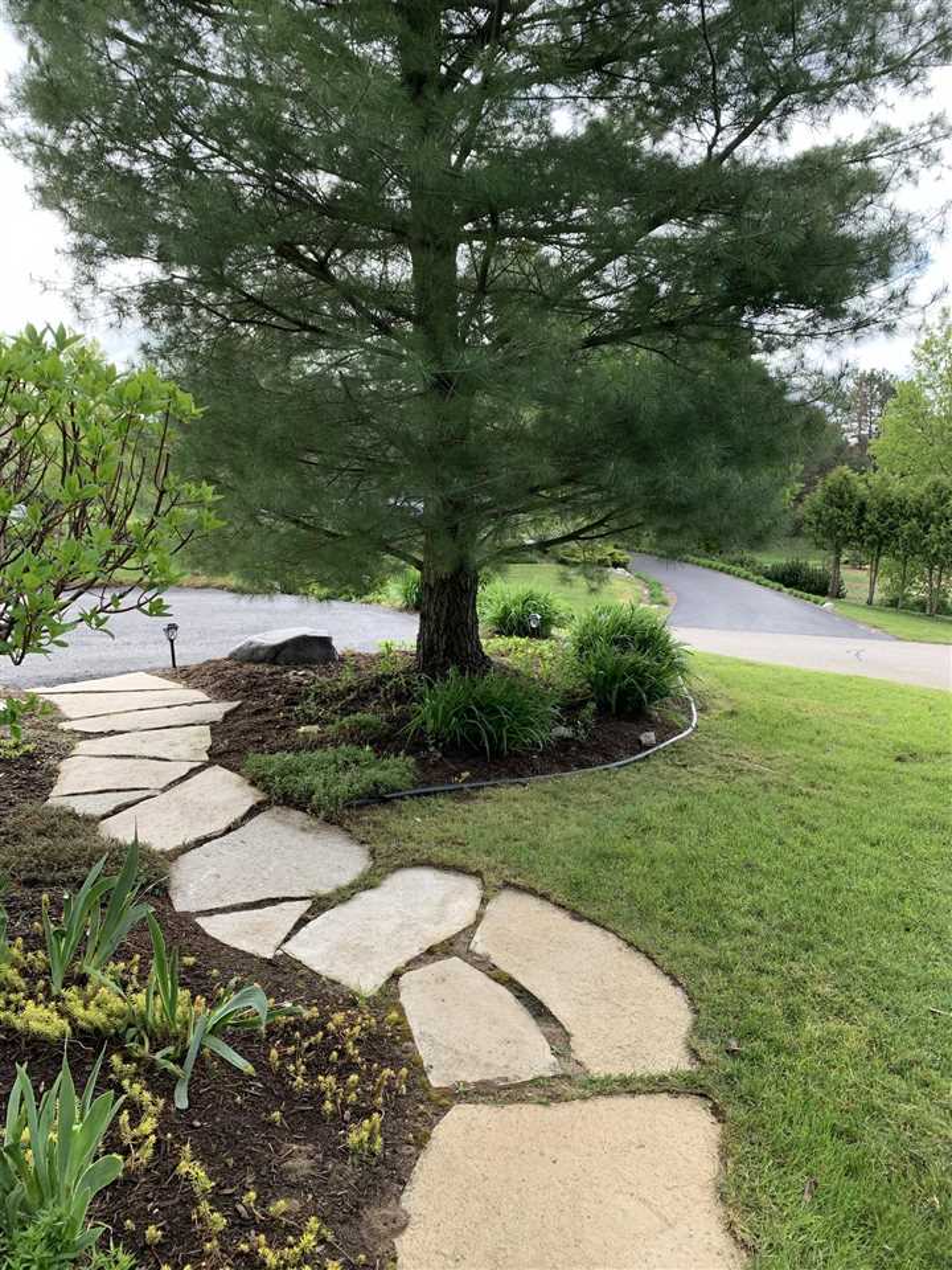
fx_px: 953
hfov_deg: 53.1
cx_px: 476
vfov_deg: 67.3
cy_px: 635
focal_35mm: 26
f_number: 1.8
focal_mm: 4.25
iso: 25
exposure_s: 1/324
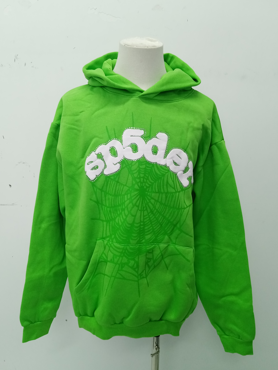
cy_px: 185
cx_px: 139
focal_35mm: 26
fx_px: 278
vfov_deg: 67.3
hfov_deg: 53.1
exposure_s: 1/50
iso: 114
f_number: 1.8
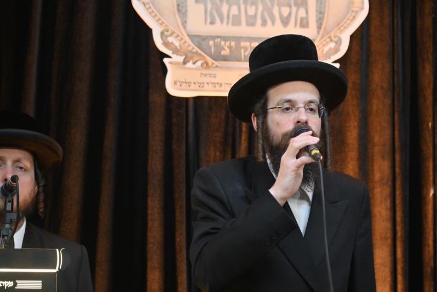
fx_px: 1869
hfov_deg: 13.3
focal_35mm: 154
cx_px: 277
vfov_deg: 8.9
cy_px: 129
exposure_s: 1/160
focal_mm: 120
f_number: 4
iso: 1000
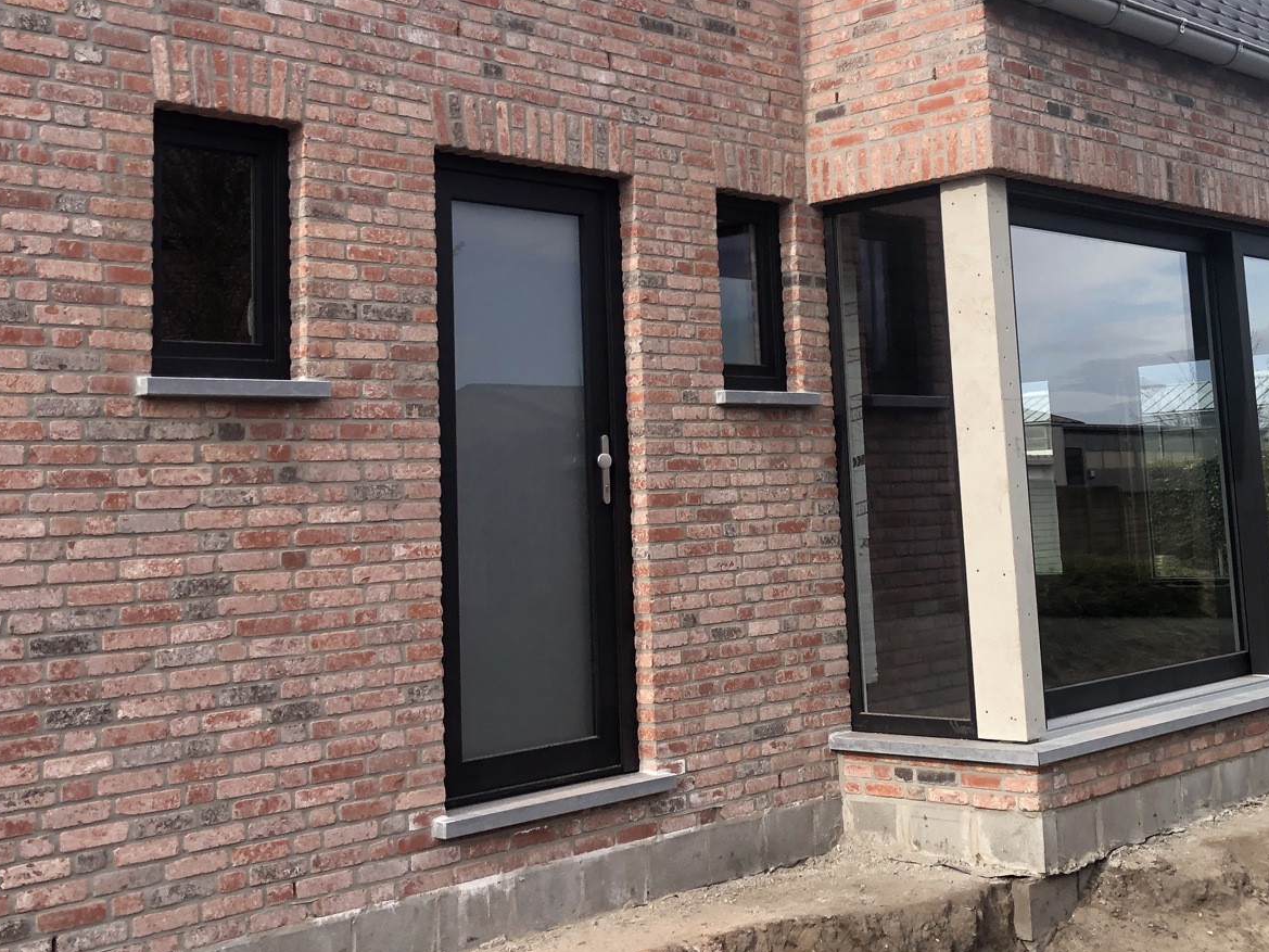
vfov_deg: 31.2
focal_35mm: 46
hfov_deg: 41.0
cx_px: 771
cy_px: 306
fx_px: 1687
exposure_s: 1/917
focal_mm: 3.99
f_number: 1.8
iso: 20
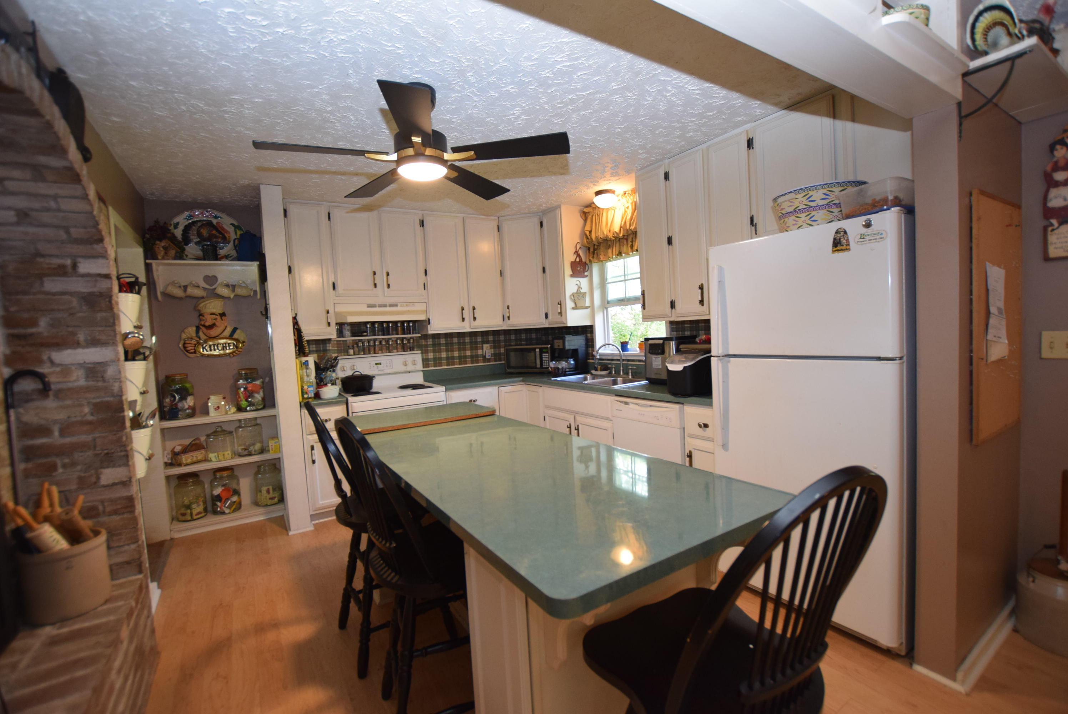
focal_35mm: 15
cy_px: 357
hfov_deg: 100.3
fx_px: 445
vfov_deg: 77.4
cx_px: 534
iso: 900
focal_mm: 10
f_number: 3.5
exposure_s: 1/60
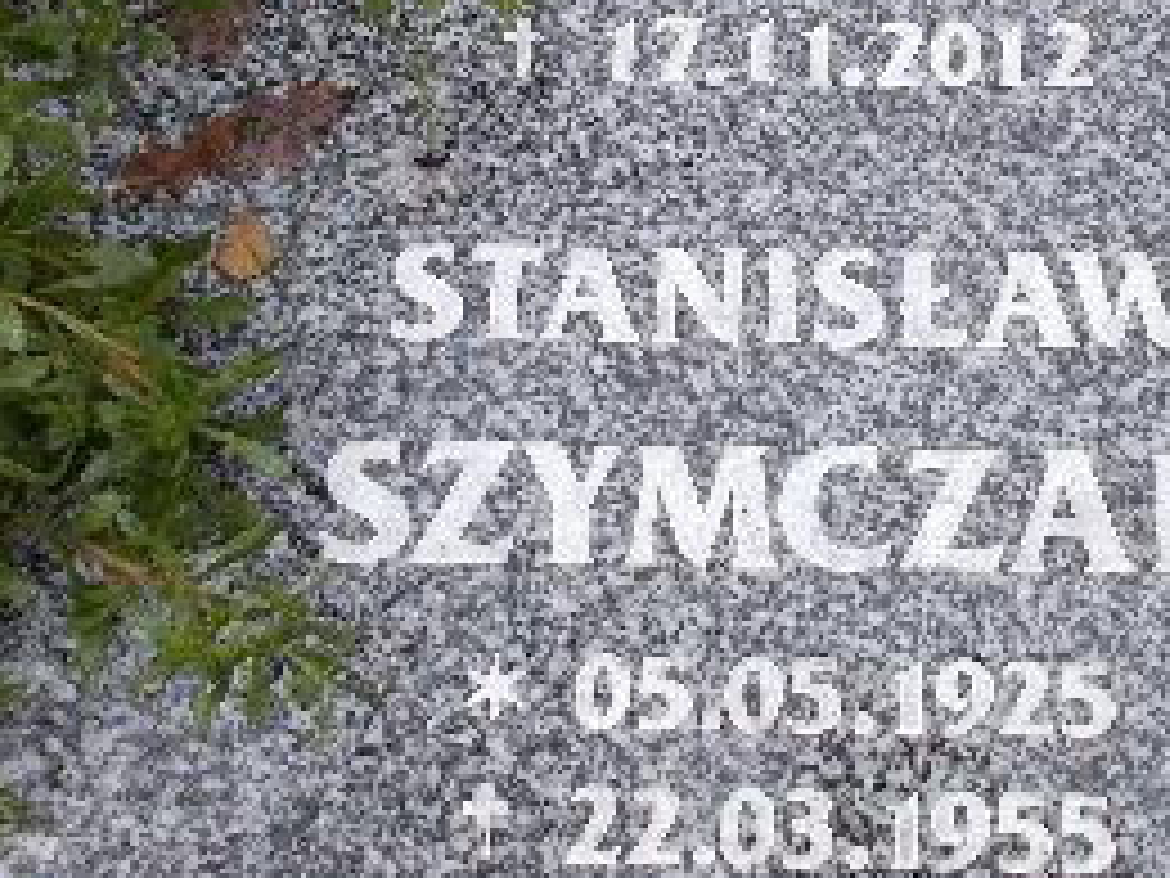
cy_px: 81
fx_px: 2163
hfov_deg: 30.0
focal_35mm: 64
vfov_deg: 22.4
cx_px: 788
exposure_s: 1/100
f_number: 3.2
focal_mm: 4.6
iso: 80
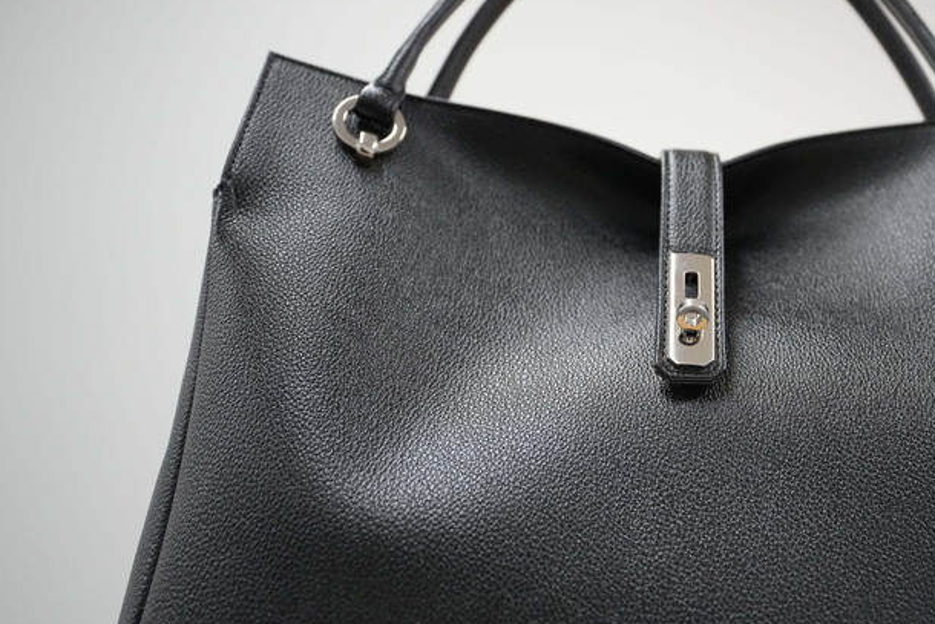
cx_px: 673
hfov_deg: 45.2
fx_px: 1091
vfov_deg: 31.9
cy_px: 356
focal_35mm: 42
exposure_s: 1/350
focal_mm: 25
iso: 2500
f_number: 2.8
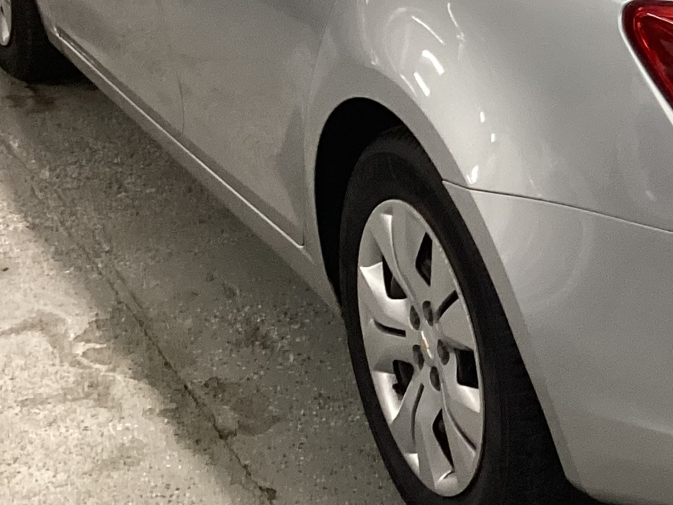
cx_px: 796
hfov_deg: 19.7
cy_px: 12
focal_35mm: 94
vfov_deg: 15.5
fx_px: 1828
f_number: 2.4
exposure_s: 1/60
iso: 160
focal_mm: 3.3
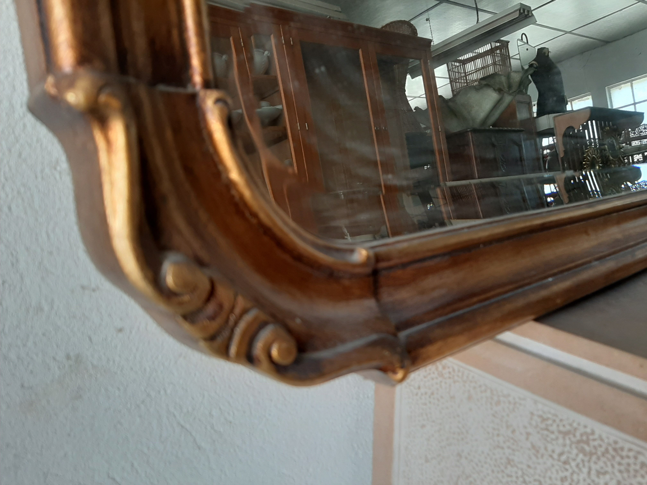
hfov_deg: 67.3
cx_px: 324
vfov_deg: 53.1
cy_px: 242
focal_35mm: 26
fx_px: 486
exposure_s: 1/100
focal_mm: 3.93
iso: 50
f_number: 1.7
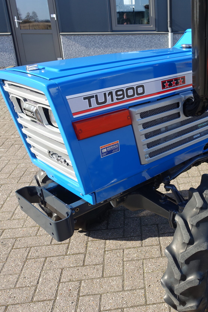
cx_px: 187
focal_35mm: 37
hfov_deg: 34.0
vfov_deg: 51.9
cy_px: 158
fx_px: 321
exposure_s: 1/160
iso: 125
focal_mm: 8.8
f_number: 5.6
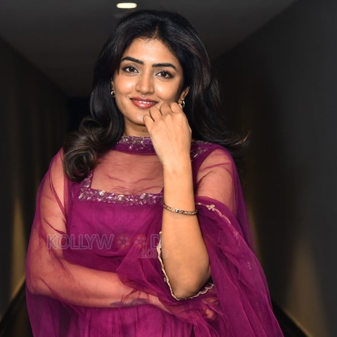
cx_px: 167
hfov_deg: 15.7
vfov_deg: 15.6
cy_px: 236
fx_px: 1223
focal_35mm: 111
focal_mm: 78
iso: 1600
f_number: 5
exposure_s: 1/125
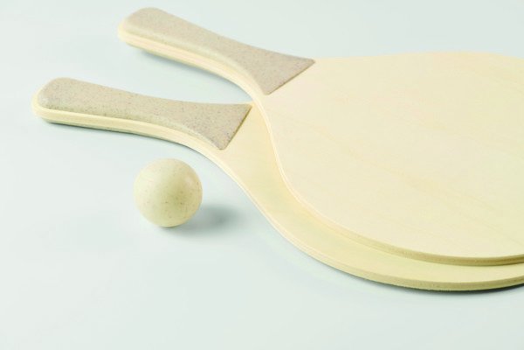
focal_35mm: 105
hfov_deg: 19.5
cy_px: 175
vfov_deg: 13.0
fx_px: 1528
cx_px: 262
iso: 100
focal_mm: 105
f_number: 11
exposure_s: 1/125
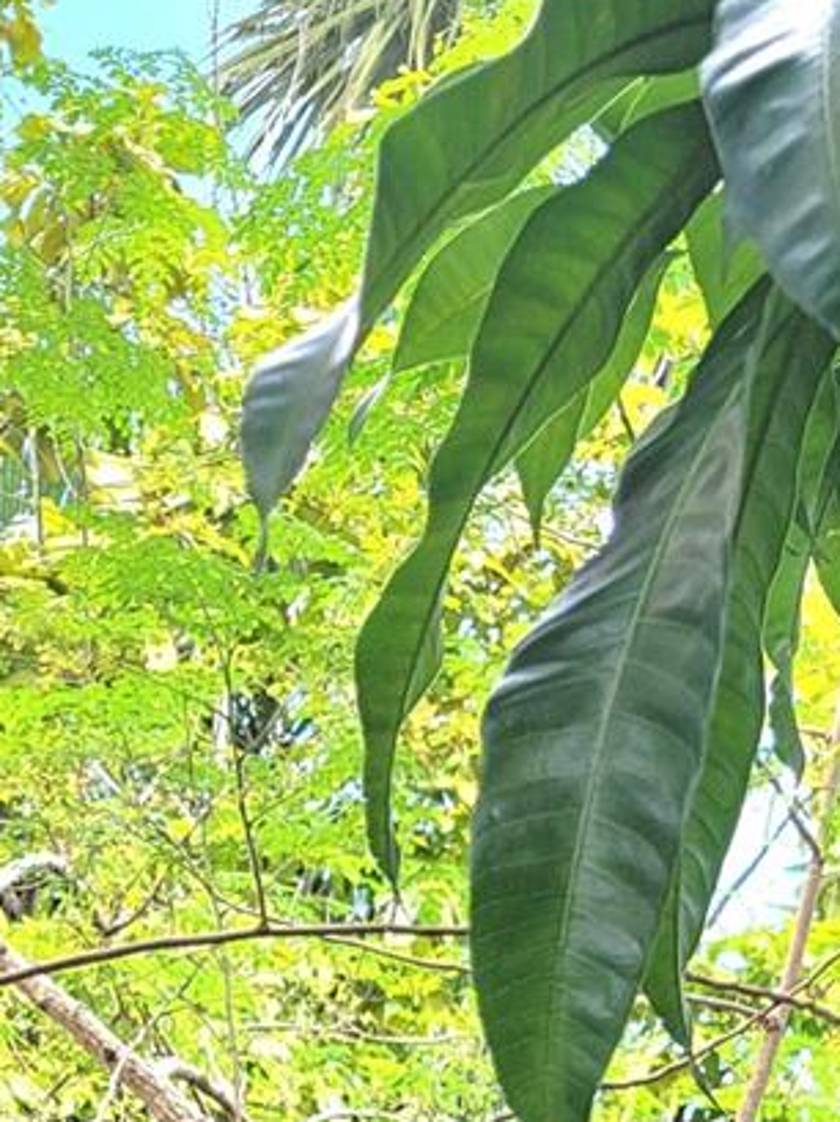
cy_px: 1854
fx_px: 3046
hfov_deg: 15.7
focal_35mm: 94
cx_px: 373
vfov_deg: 17.8
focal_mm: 7
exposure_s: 1/120
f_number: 1.8
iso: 25
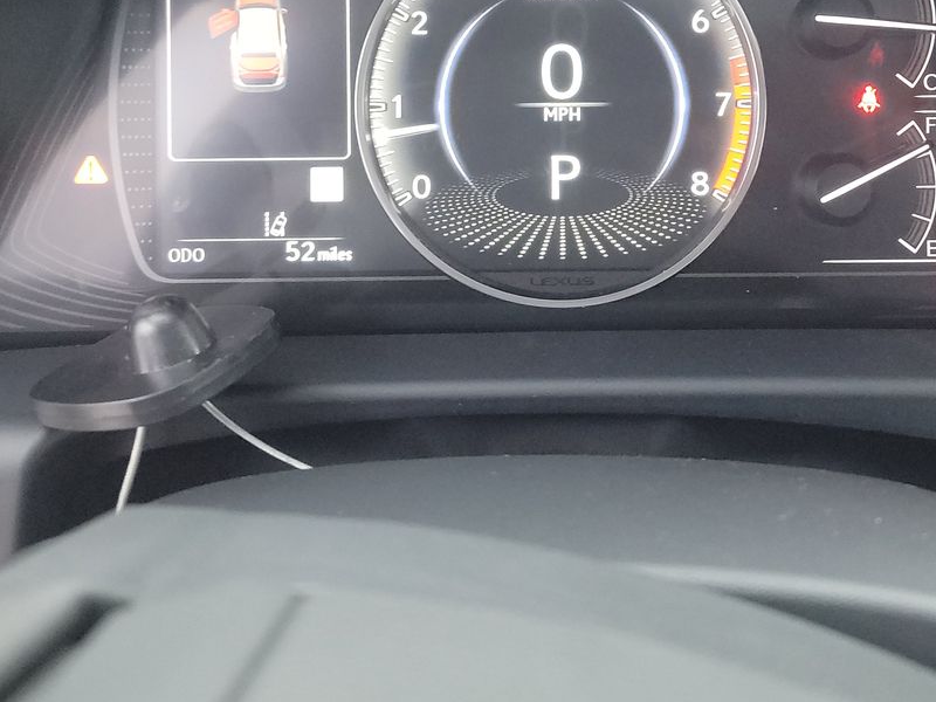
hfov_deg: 39.5
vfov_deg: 29.4
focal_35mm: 48
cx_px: 543
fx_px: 1298
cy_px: 115
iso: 1684
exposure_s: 1/59
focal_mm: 6.7
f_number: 1.8
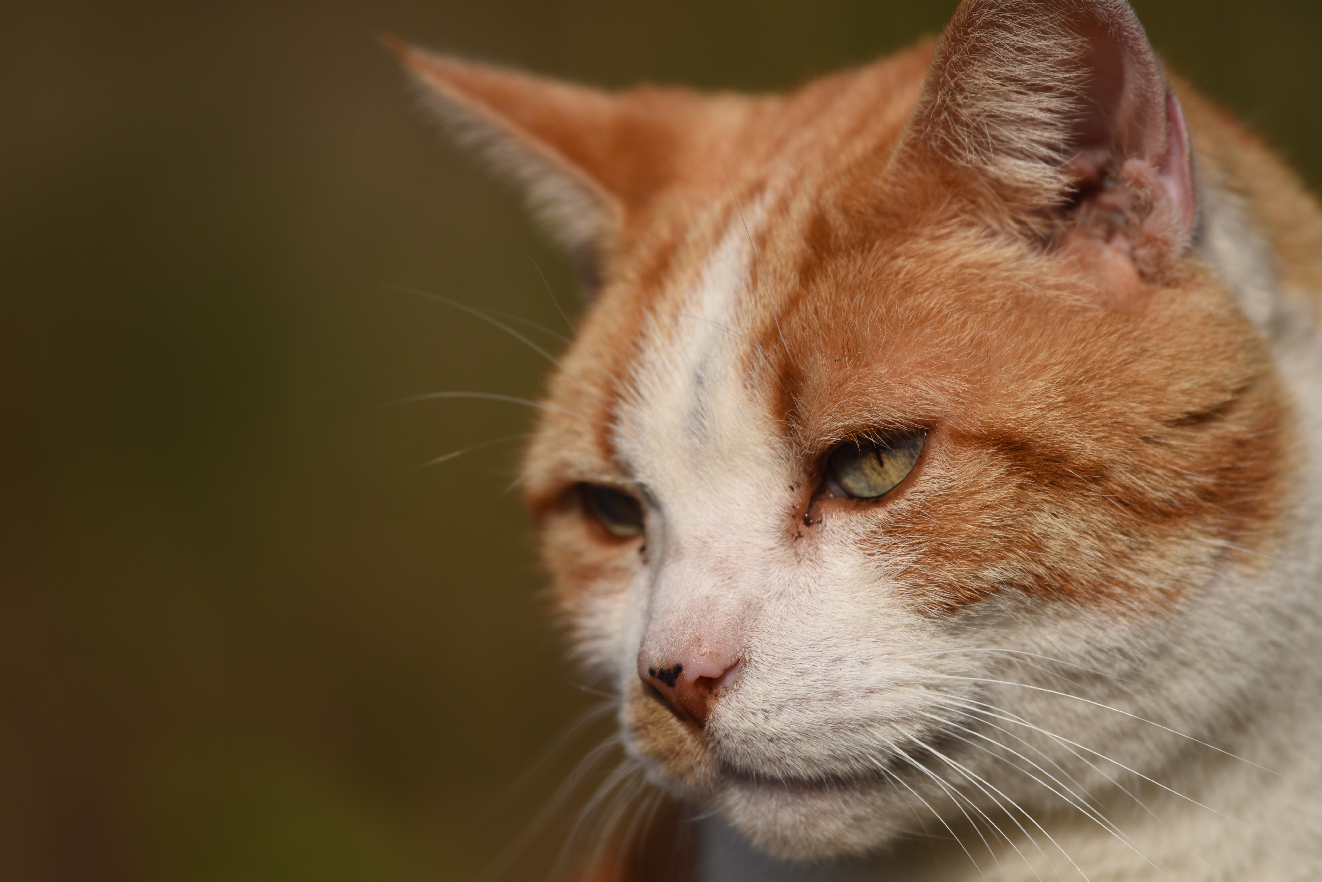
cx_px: 698
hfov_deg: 5.2
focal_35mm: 399
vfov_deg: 3.4
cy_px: 444
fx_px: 14656
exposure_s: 1/1000
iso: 64
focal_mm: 300
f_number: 4
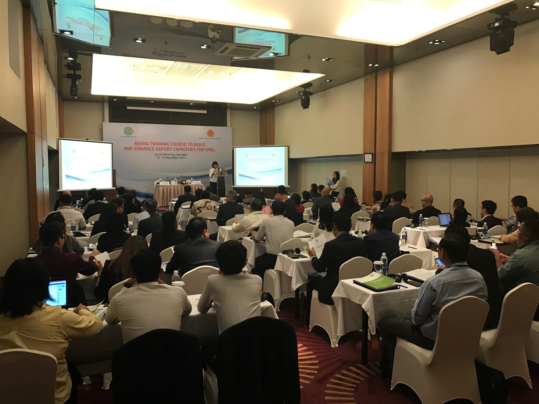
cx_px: 270
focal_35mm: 28
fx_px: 436
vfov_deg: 49.7
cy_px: 202
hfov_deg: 63.4
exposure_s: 1/17
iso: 40
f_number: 1.8
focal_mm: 3.99
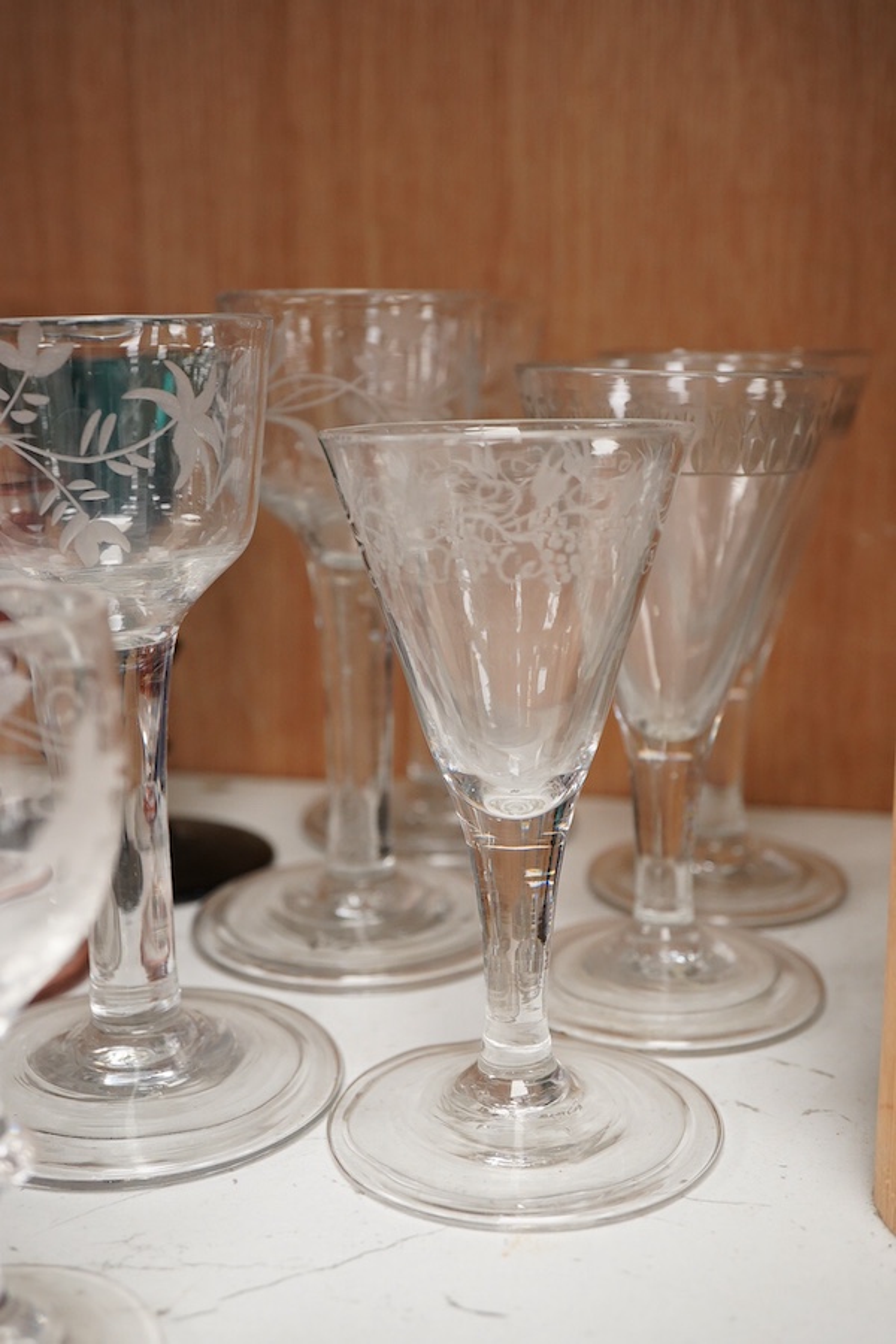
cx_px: 448
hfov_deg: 29.9
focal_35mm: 45
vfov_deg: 43.6
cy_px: 672
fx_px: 1680
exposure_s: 1/125
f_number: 8
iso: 1250
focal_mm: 30
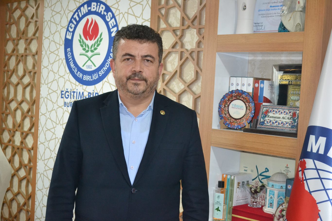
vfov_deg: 25.0
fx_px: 498
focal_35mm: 54
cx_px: 166
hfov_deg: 36.9
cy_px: 110
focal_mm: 36
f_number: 5
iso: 2800
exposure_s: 1/60
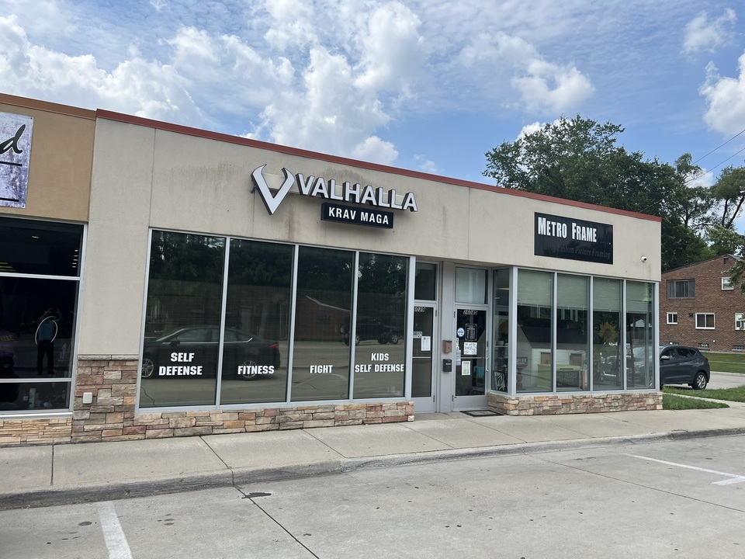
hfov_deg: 67.3
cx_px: 372
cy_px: 280
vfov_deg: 53.1
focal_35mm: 26
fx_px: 560
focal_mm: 5.1
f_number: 1.6
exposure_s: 1/3215
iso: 50
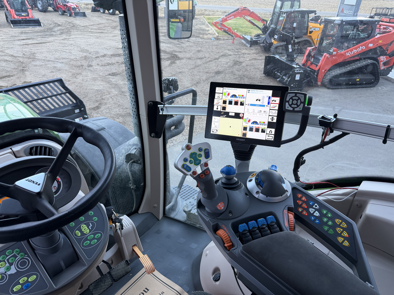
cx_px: 197
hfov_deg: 71.6
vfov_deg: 56.8
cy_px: 148
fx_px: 273
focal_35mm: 24
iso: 200
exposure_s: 1/121
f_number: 1.78
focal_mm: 6.76
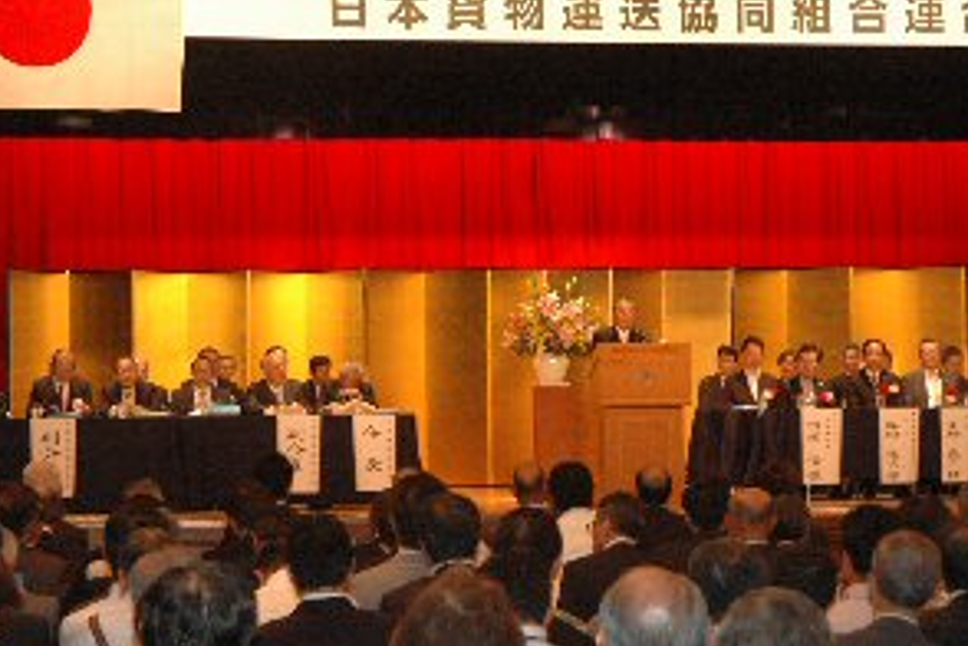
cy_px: 330
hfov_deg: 19.2
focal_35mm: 106
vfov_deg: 12.9
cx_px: 593
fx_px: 2850
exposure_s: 1/20
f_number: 8
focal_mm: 52
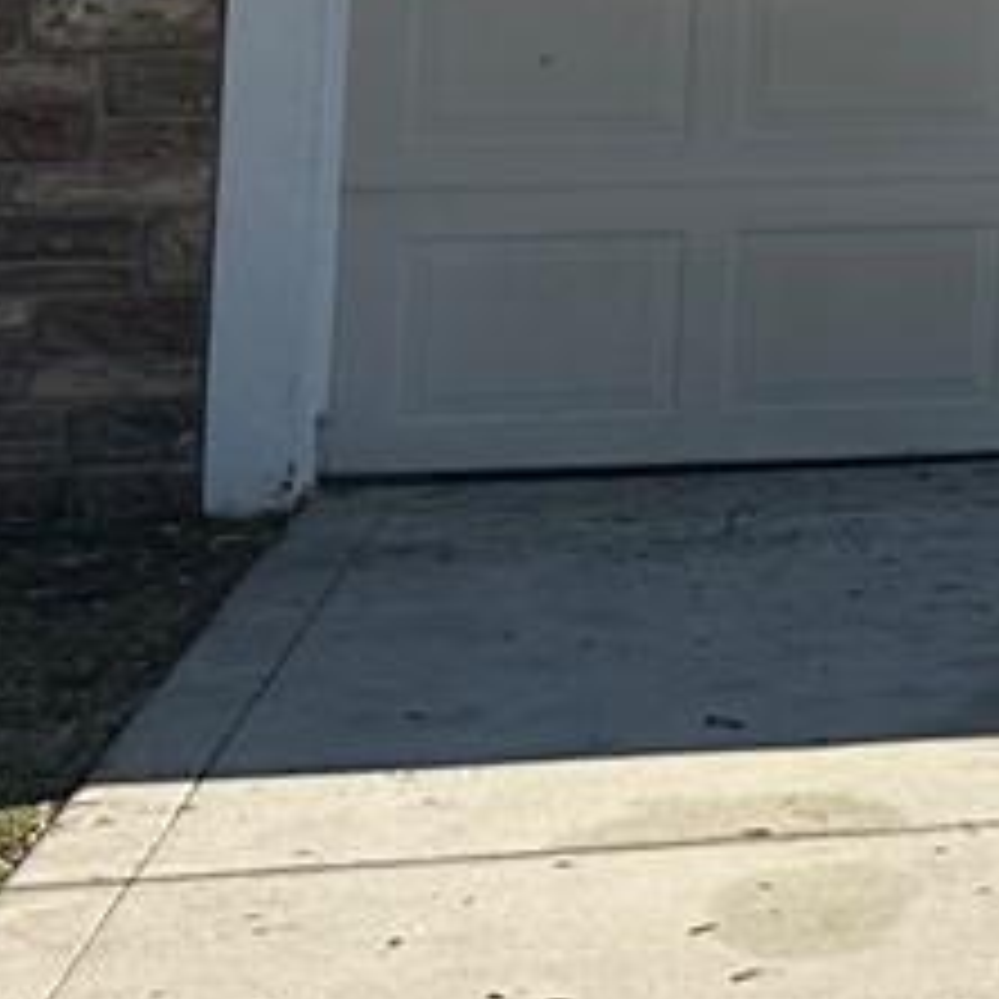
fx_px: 4996
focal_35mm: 153
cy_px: -670
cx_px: 2844
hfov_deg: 9.4
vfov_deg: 10.8
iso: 80
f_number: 1.78
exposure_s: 1/5263
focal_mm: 6.86
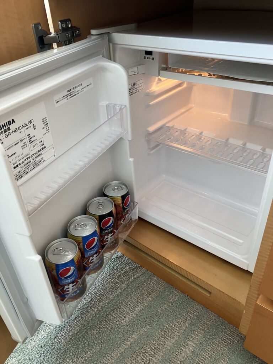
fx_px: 294
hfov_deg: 49.7
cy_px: 182
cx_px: 136
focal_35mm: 28
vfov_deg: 63.4
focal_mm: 3.99
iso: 50
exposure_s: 1/60
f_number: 1.8
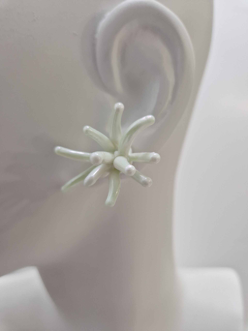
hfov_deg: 58.9
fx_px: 220
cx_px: 124
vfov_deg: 73.9
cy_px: 166
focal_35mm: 23
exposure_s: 1/180
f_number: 1.8
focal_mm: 5.4
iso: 50
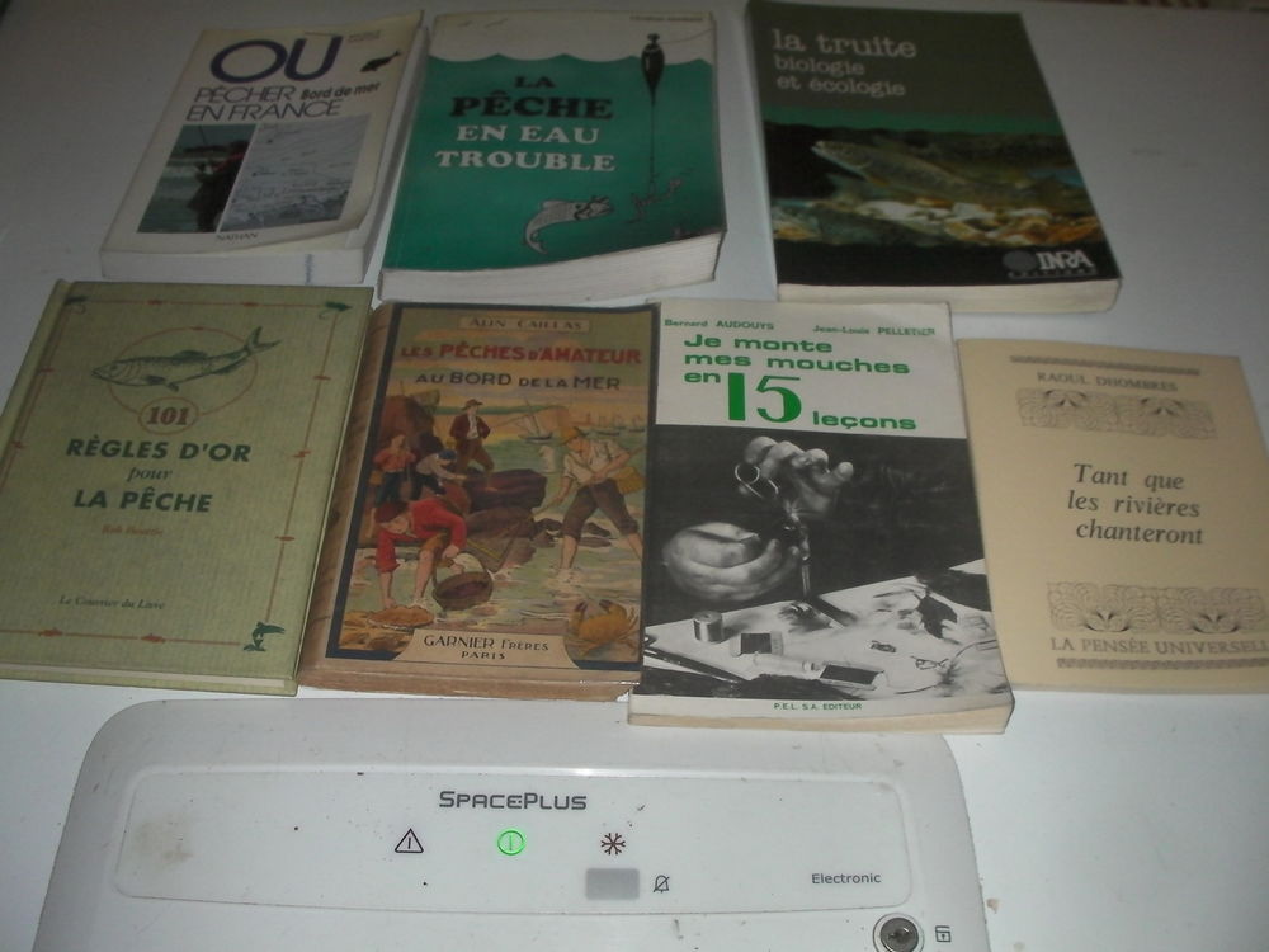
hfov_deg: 49.0
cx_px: 634
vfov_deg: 37.7
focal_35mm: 38
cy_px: 476
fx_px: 1393
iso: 200
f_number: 5.6
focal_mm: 6.3
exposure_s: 1/30
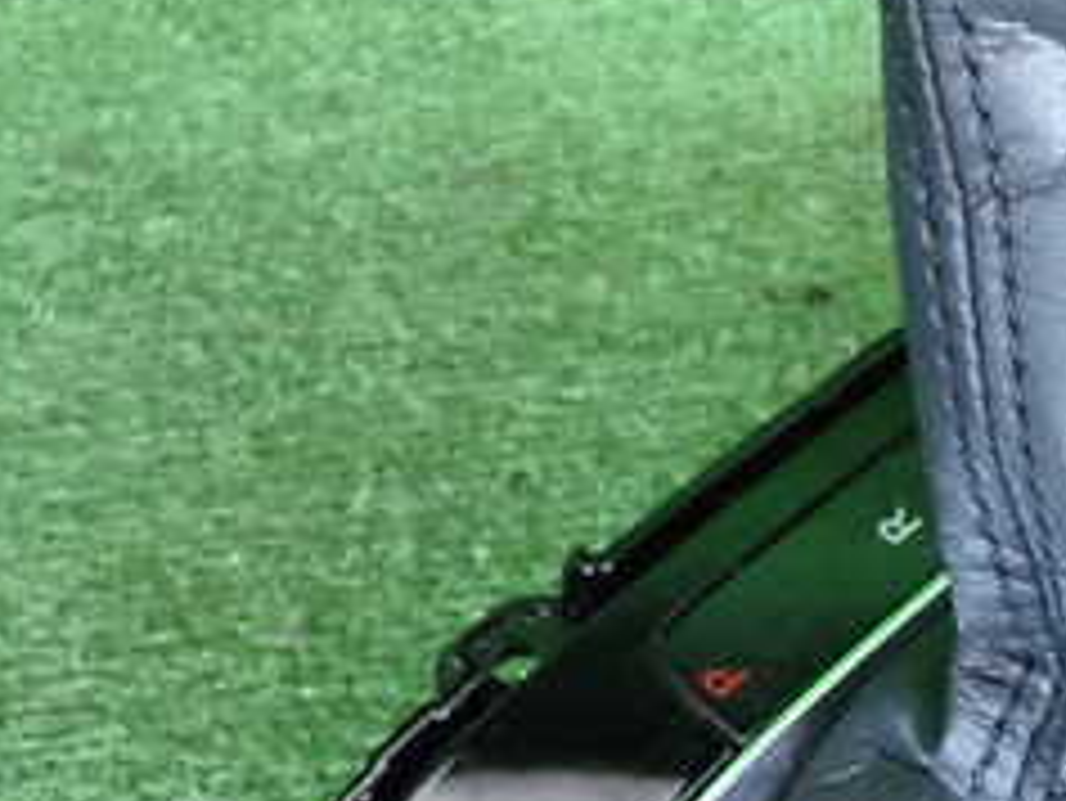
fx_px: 2804
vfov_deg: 16.2
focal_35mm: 91
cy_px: 585
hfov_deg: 20.3
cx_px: 1228
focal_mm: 6.37
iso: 1250
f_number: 2.5
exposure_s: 1/60
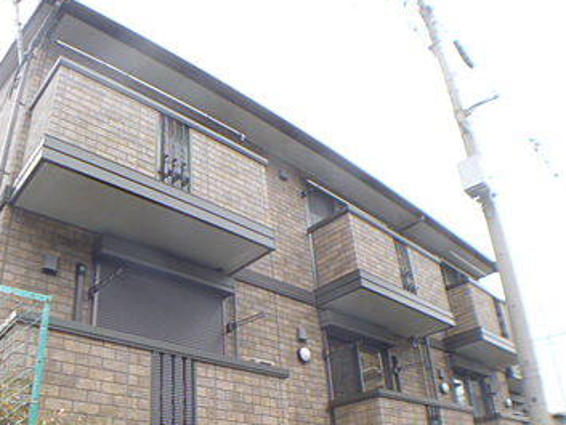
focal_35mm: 46
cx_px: 226
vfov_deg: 31.3
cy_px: 283
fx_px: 752
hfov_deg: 41.0
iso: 100
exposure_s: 1/200
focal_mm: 5.7
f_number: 2.9
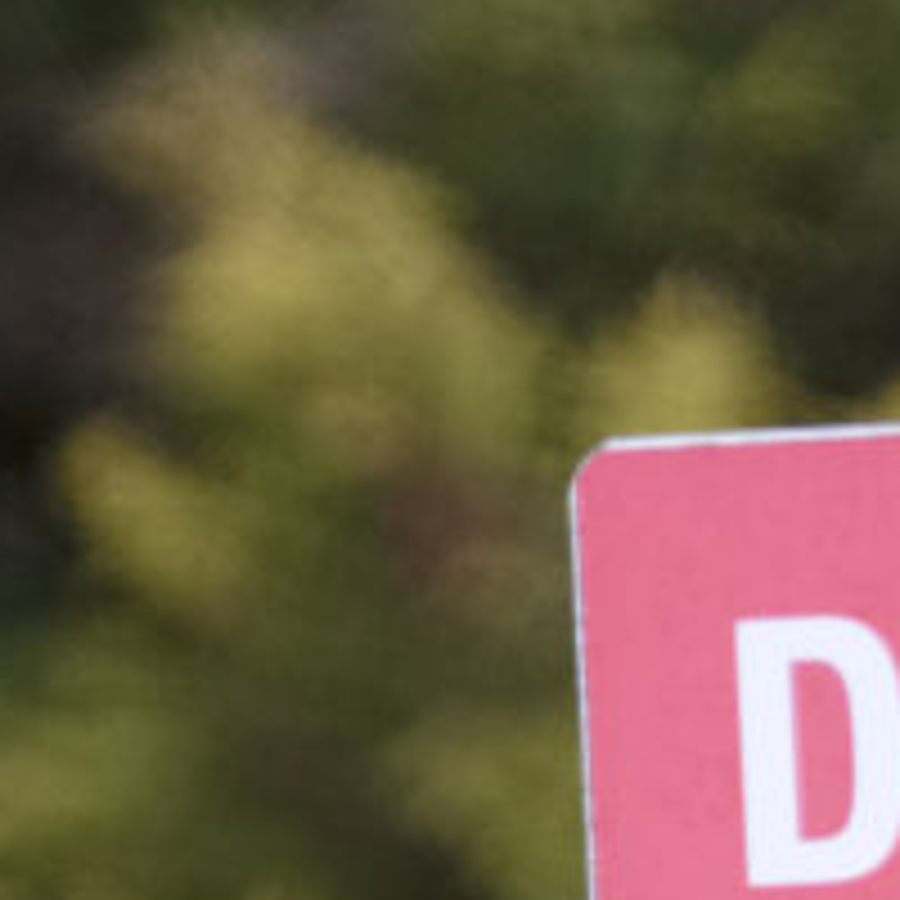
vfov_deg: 1.2
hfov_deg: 1.2
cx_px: -58
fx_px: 42005
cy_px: 2322
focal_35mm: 1428
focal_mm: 140
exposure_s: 1/100
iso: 200
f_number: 2.8
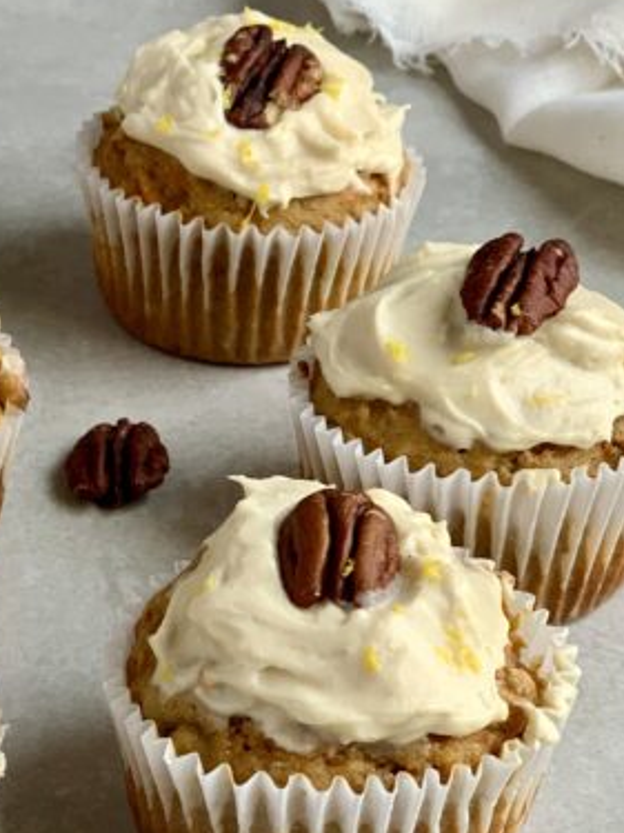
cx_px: 64
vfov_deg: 17.7
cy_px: 398
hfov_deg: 13.2
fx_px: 2669
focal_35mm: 111
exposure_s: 1/122
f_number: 2.4
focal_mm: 6
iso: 80
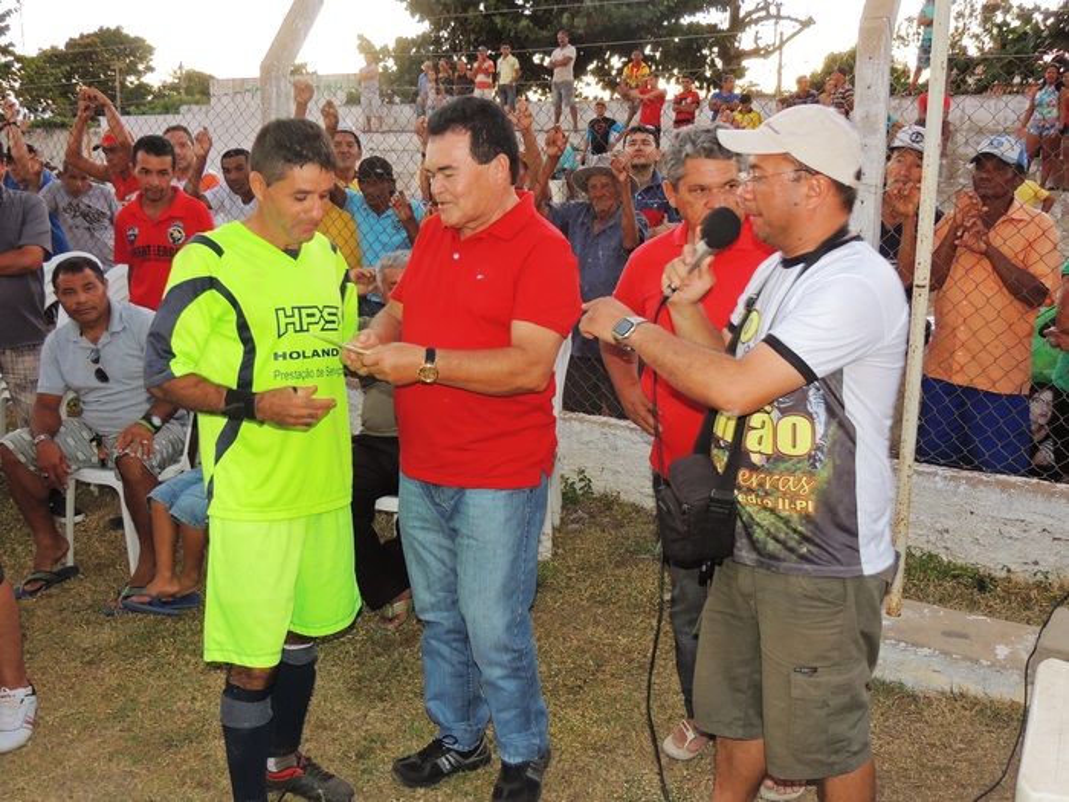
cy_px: 401
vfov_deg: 40.7
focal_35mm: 35
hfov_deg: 52.6
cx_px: 534
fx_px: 1081
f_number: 3.3
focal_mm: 6.2
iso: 200
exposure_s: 1/30
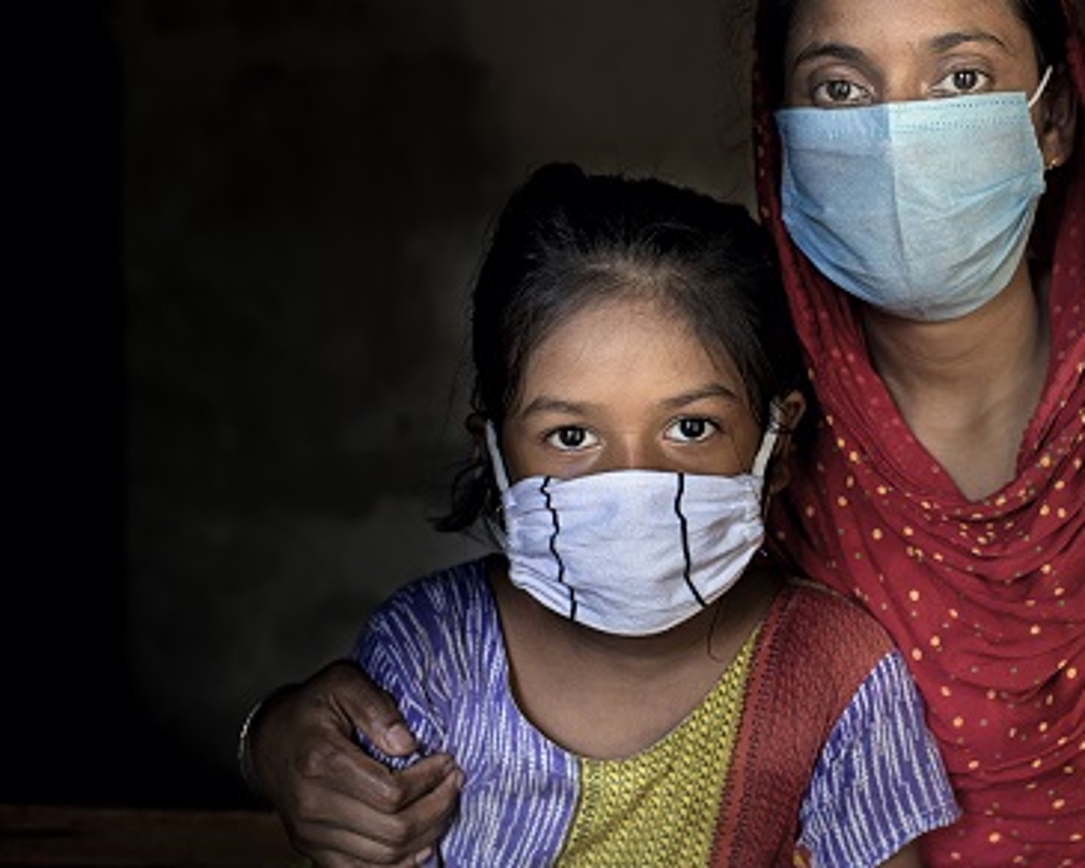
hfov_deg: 34.0
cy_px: 351
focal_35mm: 54
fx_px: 1734
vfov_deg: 28.0
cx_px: 820
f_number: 2.8
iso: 400
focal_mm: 35
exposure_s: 1/80
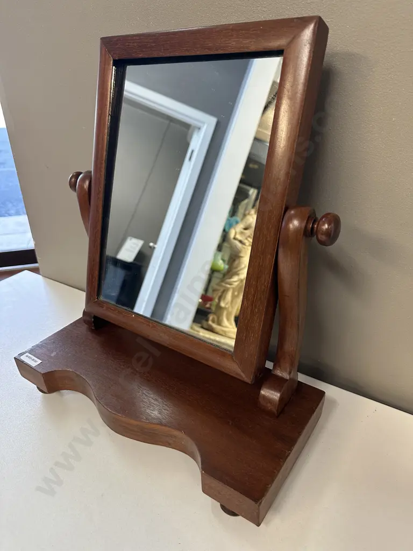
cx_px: 206
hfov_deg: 56.8
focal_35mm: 24
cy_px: 276
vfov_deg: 71.6
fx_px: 382
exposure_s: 1/100
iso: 200
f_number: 1.78
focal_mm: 6.86
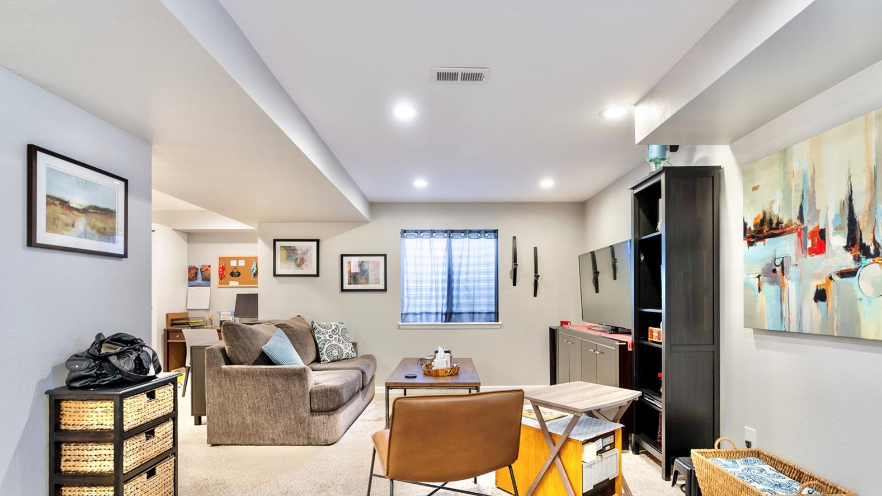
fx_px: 398
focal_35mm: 17
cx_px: 443
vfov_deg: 63.4
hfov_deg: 95.9
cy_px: 296
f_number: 8
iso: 200
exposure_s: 1/4
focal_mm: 16
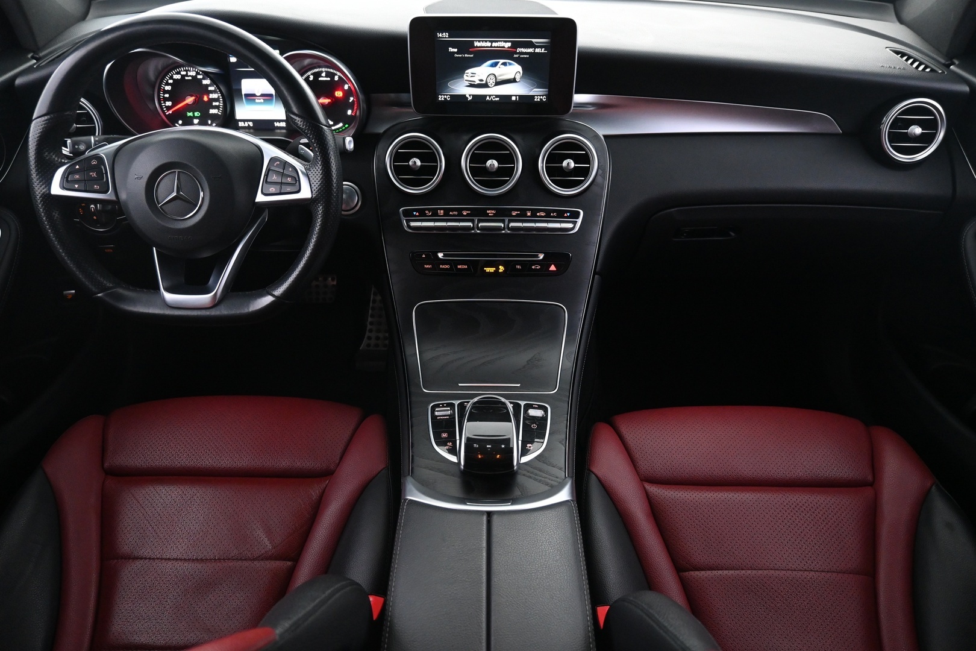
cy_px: 326
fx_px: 732
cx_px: 488
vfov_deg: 47.9
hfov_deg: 67.4
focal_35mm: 27
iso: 2800
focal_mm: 18
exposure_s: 1/30
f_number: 3.5
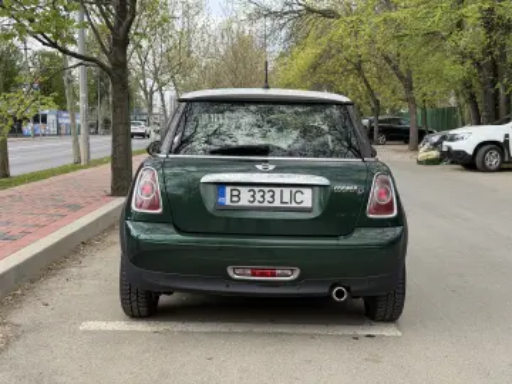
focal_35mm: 48
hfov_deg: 39.7
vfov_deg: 30.3
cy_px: 192
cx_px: 256
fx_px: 710
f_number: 1.78
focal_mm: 6.76
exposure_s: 1/1353
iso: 64
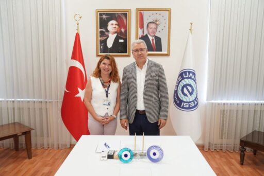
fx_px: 227
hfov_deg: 60.3
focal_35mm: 31
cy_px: 88
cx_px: 132
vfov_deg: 42.4
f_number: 3.2
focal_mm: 31
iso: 1600
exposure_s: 1/125
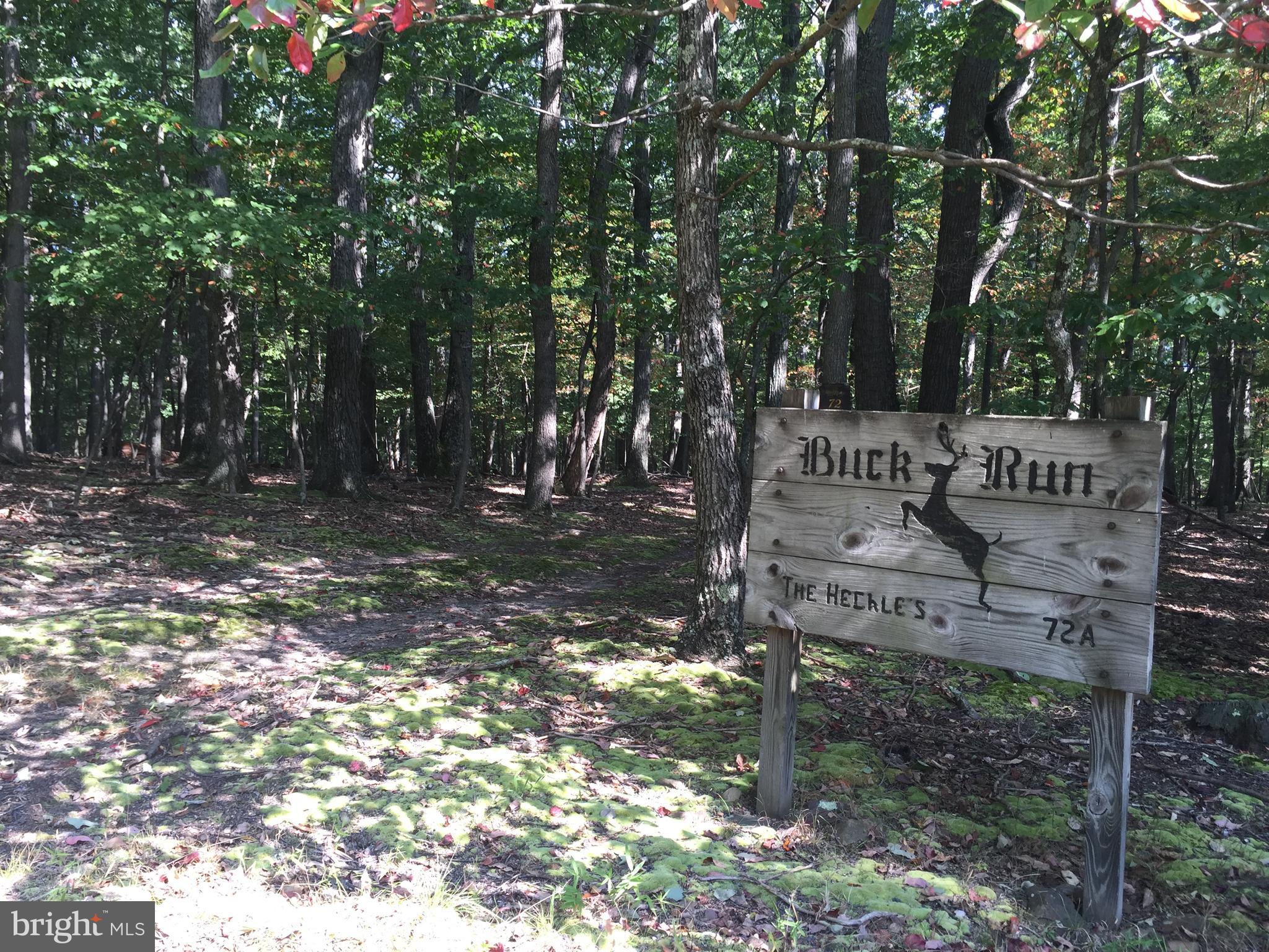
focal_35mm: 29
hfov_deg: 61.7
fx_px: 1063
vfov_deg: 48.2
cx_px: 634
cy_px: 476
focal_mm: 4.15
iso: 32
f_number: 2.2
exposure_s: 1/140
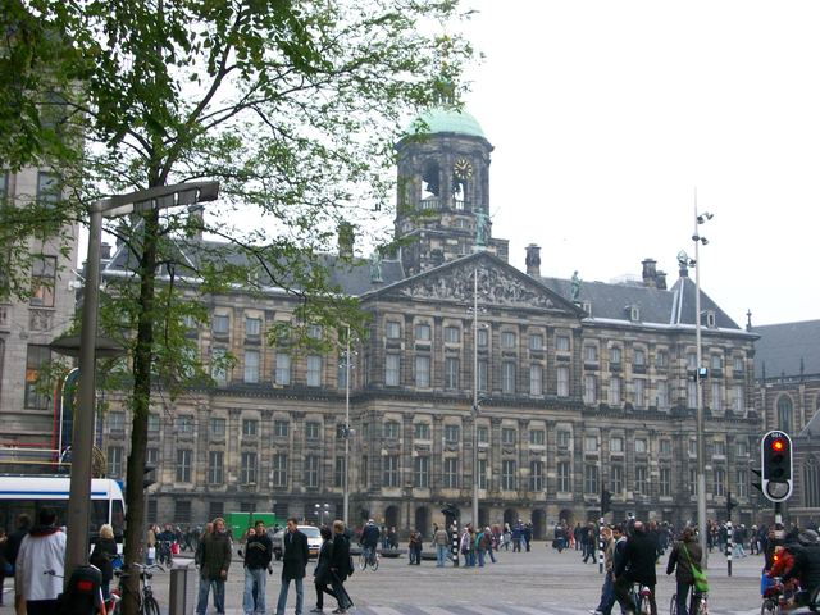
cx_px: 410
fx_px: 1255
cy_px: 308
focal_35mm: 53
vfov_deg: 27.5
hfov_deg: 36.2
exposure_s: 1/83.1
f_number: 3.6
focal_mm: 8.8
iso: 80
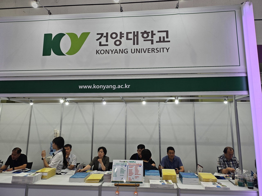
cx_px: 131
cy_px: 98
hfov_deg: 71.6
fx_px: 182
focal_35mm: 24
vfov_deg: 56.8
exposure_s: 1/120
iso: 64
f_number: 1.8
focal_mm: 5
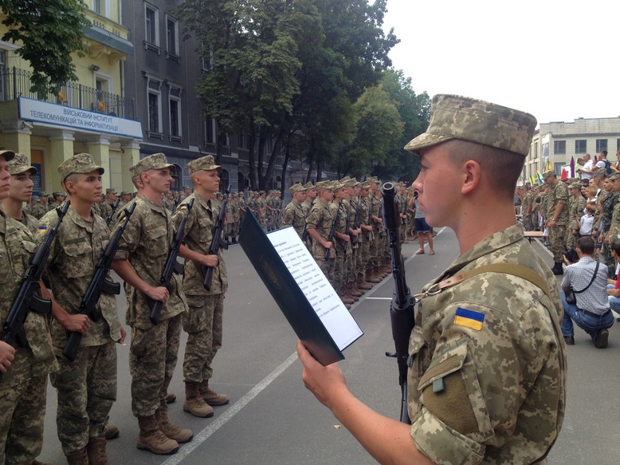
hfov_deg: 51.4
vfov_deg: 39.6
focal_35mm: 36
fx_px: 645
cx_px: 308
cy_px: 229
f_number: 2.4
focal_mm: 4.28
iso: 50
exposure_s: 1/409
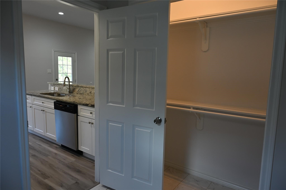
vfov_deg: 51.3
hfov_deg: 71.5
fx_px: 199
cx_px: 143
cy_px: 95
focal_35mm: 25
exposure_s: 1/30
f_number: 8
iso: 560
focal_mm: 25
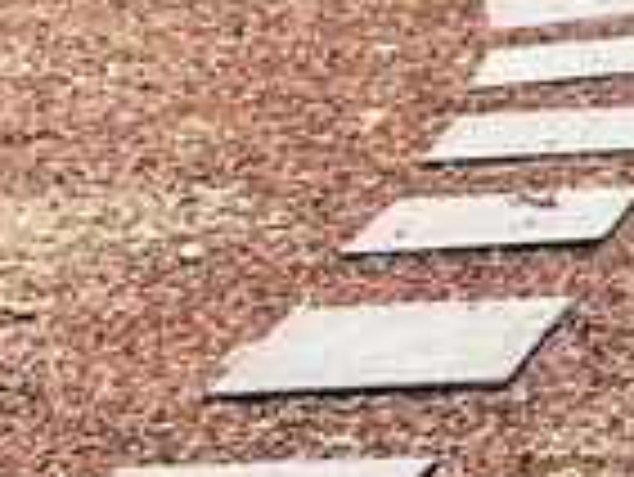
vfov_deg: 8.1
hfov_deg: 8.5
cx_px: 2194
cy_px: -549
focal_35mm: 174
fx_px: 3190
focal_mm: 6.86
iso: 80
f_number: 1.78
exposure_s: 1/2525
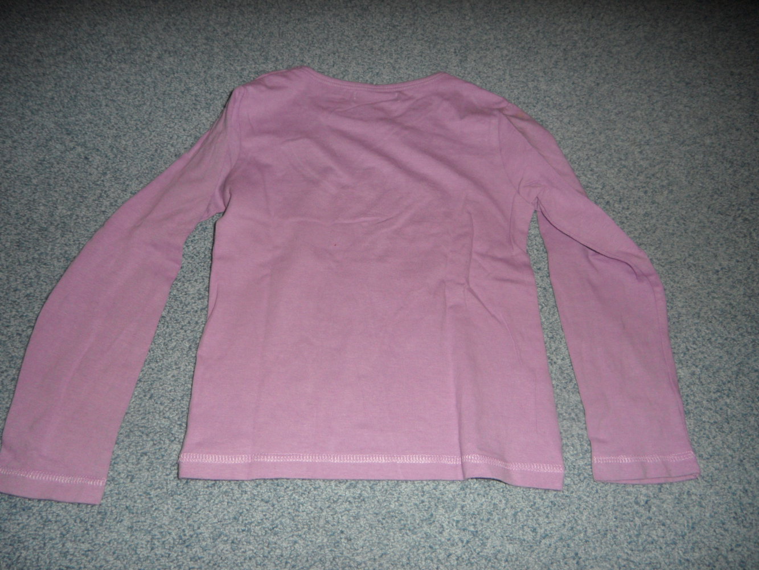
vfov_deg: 56.8
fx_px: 526
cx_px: 380
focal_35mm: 24
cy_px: 285
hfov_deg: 71.6
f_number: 8.2
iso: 100
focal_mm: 4.1
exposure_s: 1/10
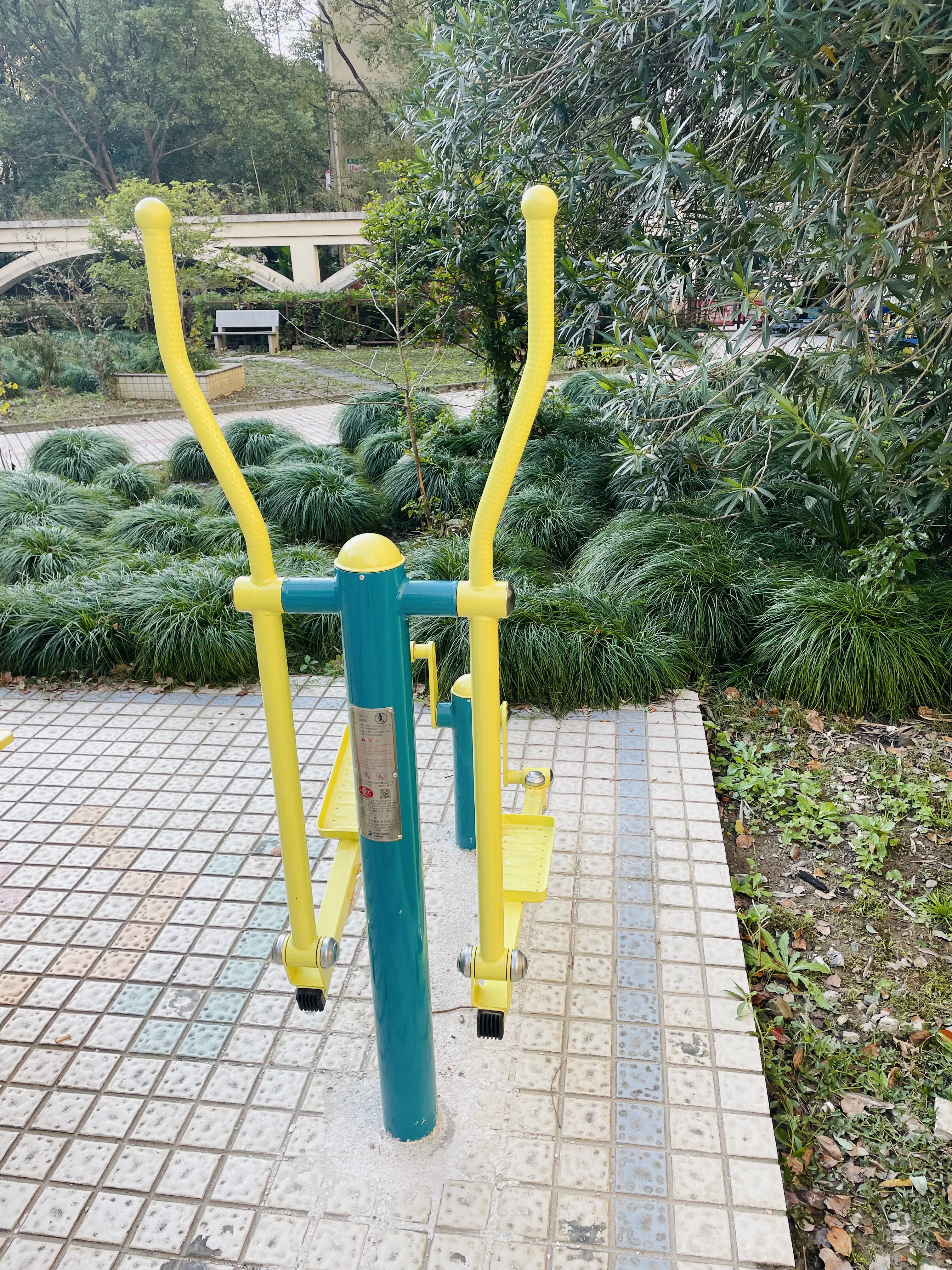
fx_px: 953
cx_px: 476
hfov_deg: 53.1
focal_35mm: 26
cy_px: 635
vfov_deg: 67.3
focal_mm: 4.2
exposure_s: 1/301
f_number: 1.6
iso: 32
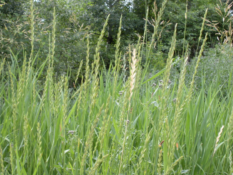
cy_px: 87
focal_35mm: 53
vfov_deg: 27.5
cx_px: 116
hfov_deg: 36.2
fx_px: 357
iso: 64
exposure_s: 1/96.6
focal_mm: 9.1
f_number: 4.4
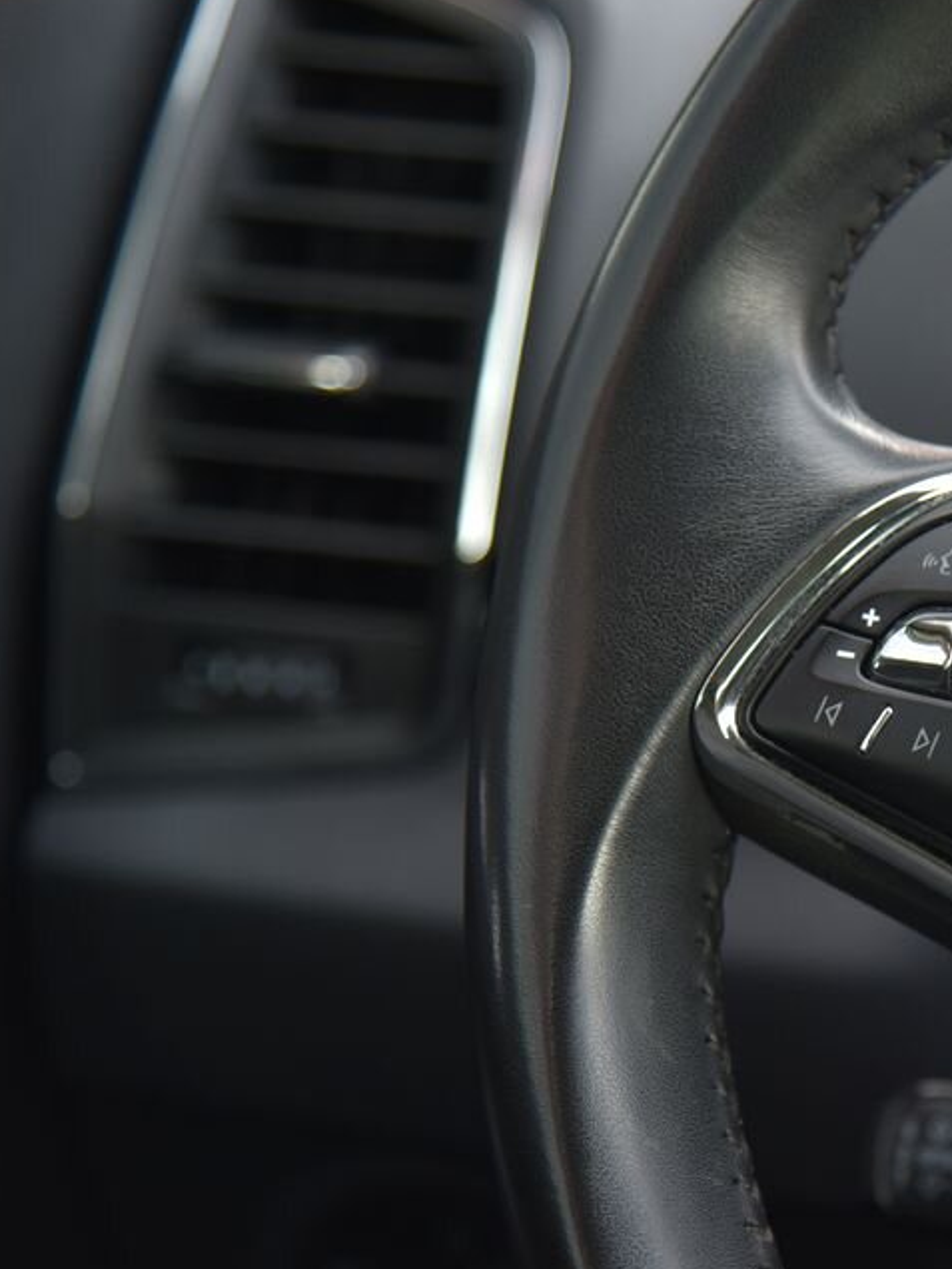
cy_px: 623
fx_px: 6820
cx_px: 966
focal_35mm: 186
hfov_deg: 7.9
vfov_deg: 10.6
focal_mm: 120
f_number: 4.5
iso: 500
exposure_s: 1/80
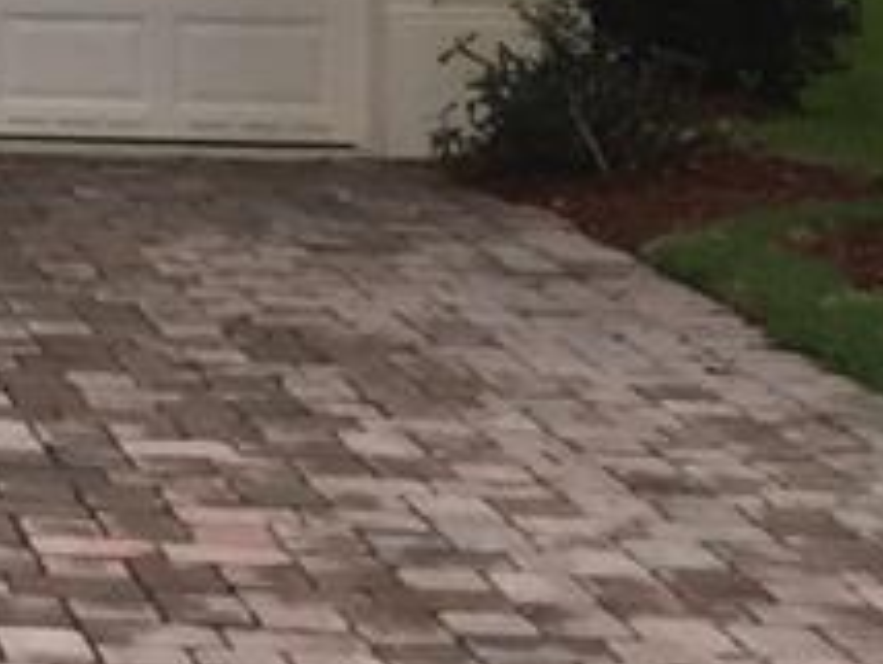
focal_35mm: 148
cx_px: -1081
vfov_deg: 9.8
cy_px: -326
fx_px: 3779
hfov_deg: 11.5
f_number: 2.4
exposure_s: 1/438
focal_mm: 3.3
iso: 25
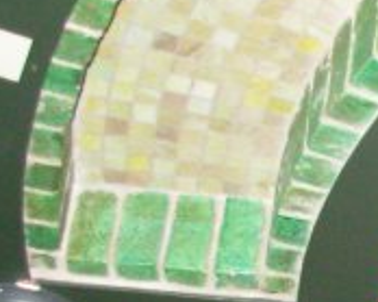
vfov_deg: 9.7
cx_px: 608
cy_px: 558
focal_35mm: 150
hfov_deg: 12.1
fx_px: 1677
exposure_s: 1/128
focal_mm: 6.3
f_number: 2.9
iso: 200
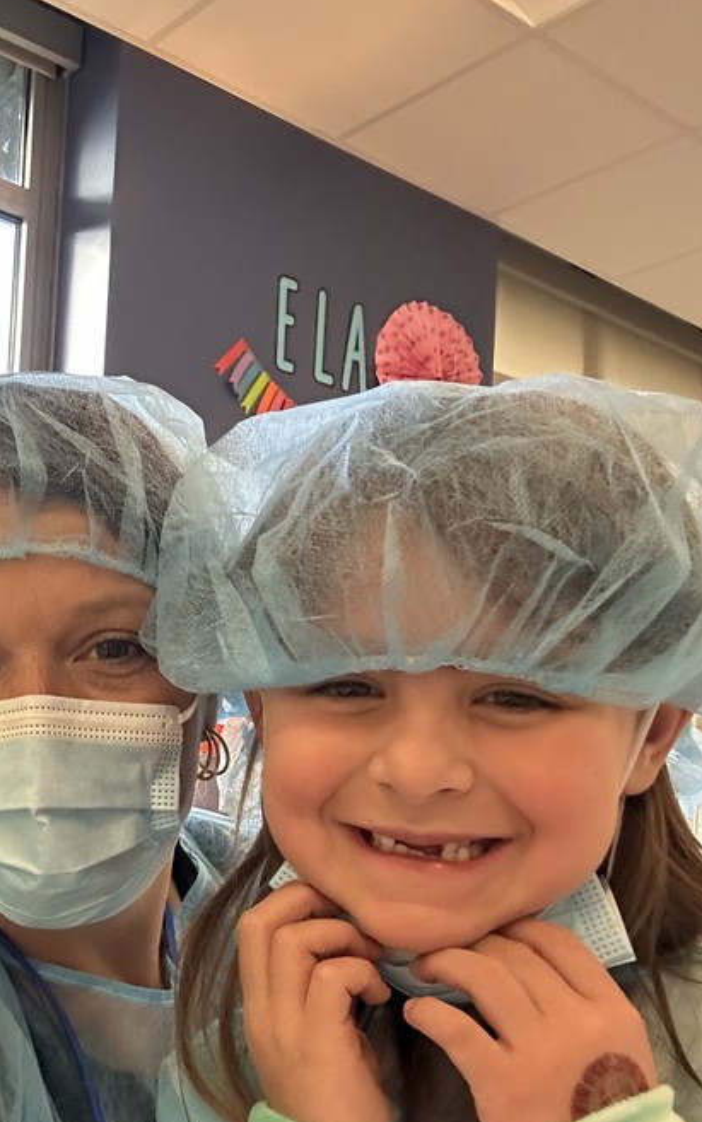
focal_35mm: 38
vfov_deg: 50.9
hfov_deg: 32.1
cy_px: 710
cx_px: 79
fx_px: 1162
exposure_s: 1/60
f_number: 1.9
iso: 250
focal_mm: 2.69
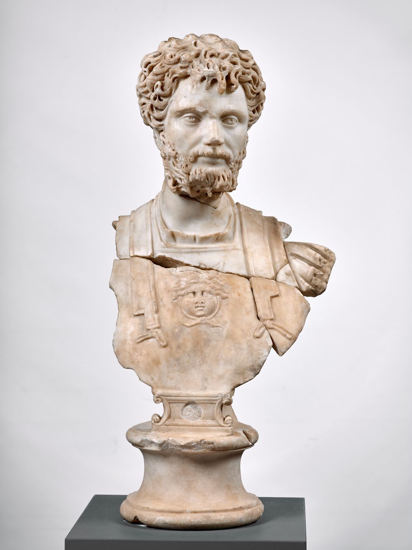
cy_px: 275
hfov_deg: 23.3
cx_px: 206
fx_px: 1000
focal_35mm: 63
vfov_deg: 30.7
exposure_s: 1/125
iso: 100
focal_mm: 80
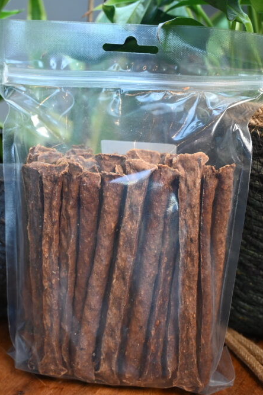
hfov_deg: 36.6
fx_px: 398
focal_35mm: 36
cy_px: 214
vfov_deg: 52.7
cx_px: 136
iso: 720
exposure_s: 1/125
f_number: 4
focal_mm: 21.5
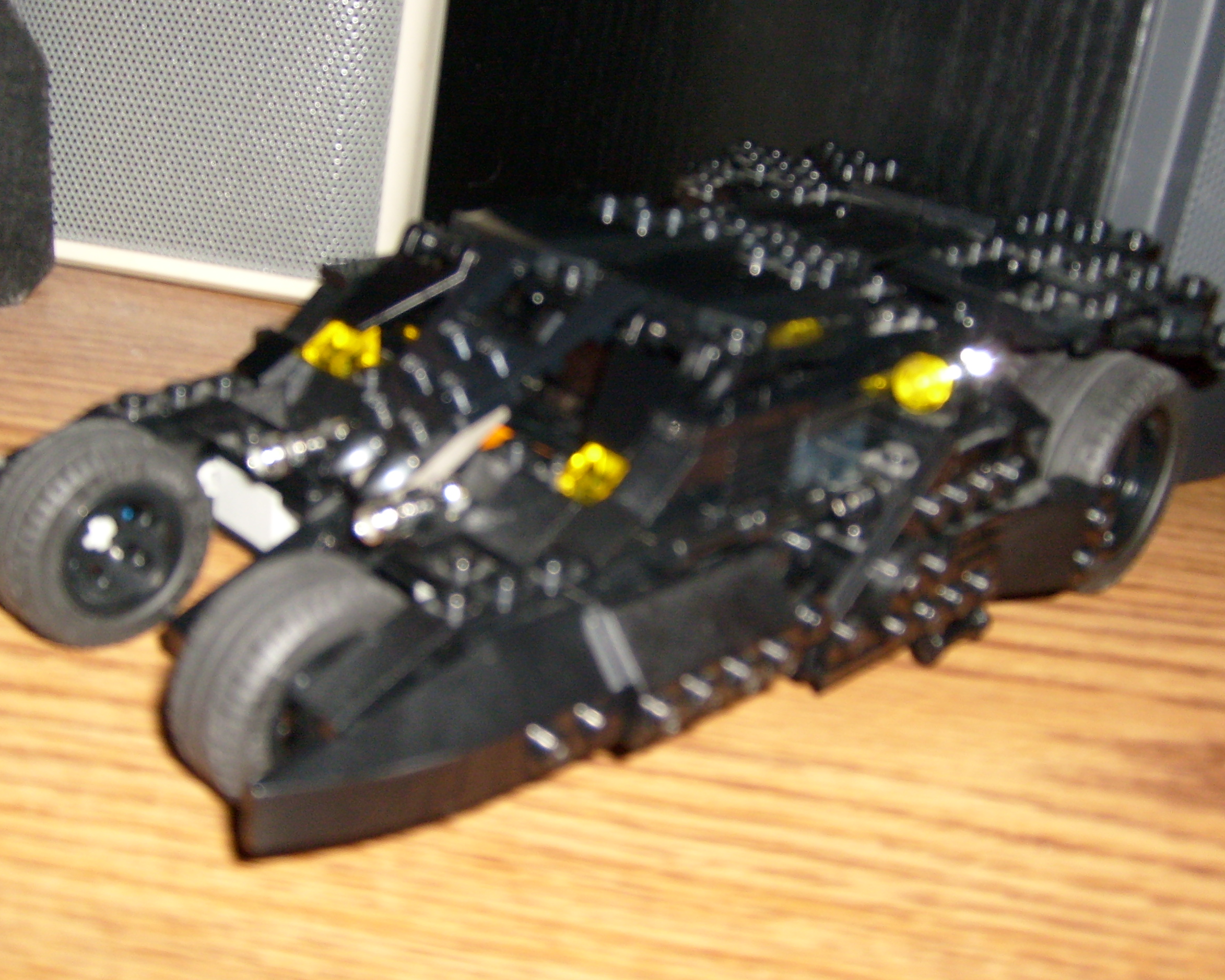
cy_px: 470
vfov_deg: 36.5
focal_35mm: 41
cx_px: 571
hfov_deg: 44.8
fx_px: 1487
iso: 100
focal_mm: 5.8
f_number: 2.8
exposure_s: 1/45
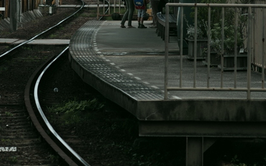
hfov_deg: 7.9
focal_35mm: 264
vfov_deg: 5.0
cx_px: 129
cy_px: -2
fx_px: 1914
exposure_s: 1/400
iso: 100
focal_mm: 70
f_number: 4
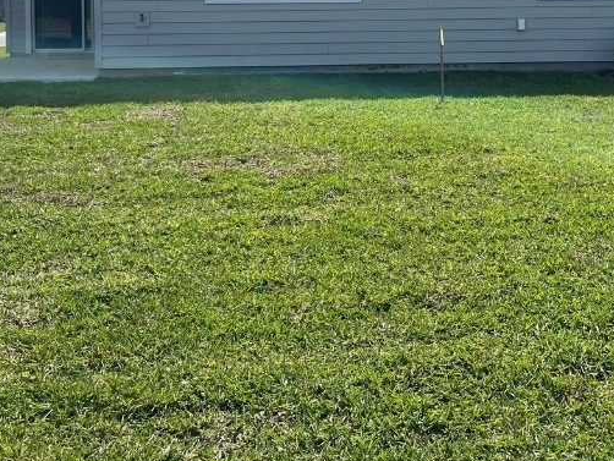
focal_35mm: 53
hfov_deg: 36.1
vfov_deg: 26.4
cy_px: 26
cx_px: 349
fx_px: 941
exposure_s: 1/4132
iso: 32
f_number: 1.6
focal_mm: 4.2
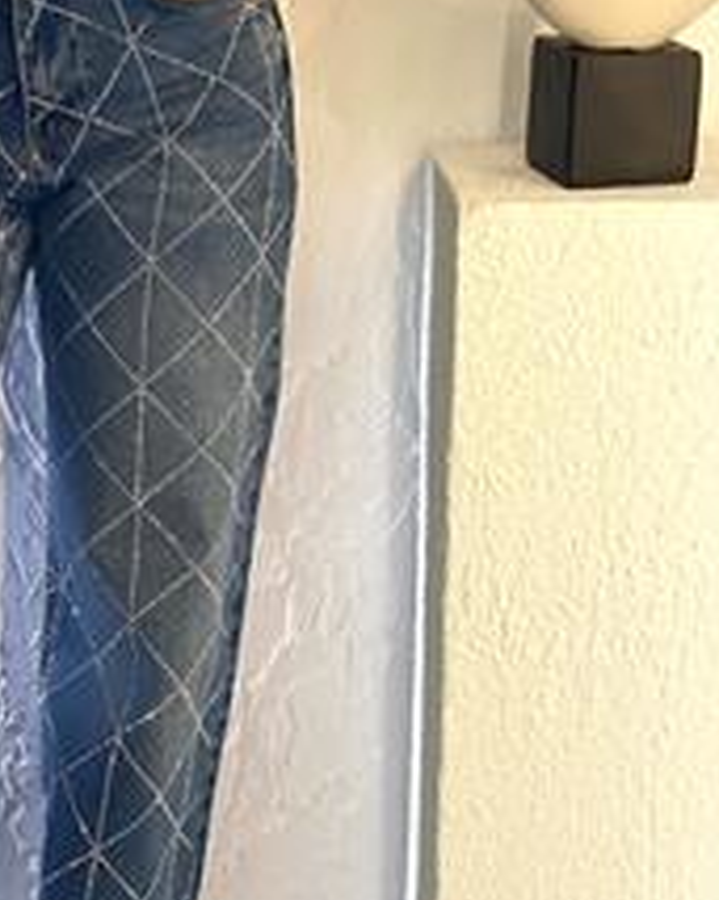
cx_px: 105
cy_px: 557
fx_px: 2609
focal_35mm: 98
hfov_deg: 15.5
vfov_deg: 19.5
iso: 400
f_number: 2
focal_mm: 6
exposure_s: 1/40
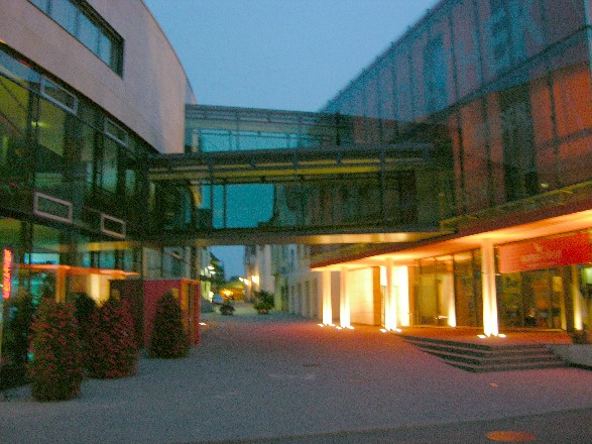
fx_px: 598
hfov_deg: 52.6
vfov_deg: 40.7
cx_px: 296
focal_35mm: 35
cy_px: 222
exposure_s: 1/2.1
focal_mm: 8.9
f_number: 2.8
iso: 200
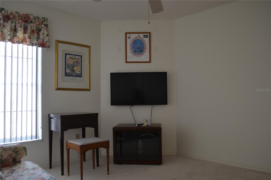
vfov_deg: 47.9
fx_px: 203
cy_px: 90
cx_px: 136
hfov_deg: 67.4
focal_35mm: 27
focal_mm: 18
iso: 400
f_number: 4
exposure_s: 1/60
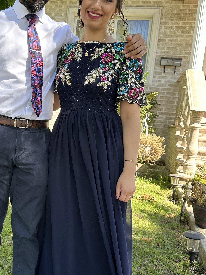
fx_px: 317
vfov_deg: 46.7
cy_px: 153
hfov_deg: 35.1
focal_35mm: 40
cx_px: 50
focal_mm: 6.86
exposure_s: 1/654
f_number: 1.78
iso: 80
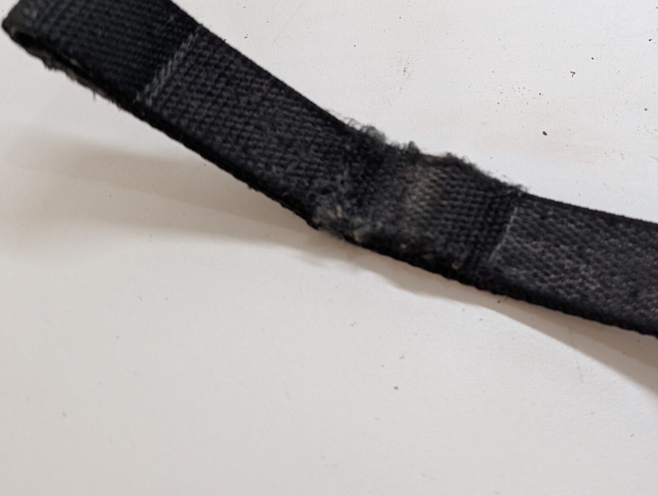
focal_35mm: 40
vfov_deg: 35.7
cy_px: 162
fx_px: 762
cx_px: 470
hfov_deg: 45.5
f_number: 1.68
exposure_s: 1/184
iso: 480
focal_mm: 6.9
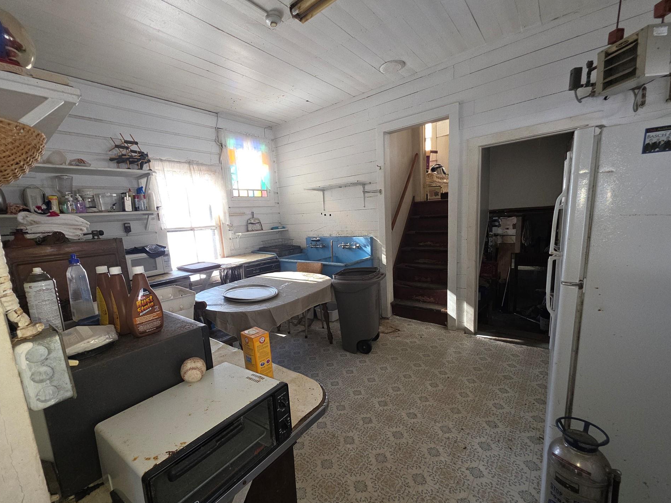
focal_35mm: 14
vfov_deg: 85.6
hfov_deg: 102.0
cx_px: 317
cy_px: 265
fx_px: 271
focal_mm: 2.2
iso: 100
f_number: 1.9
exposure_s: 1/60
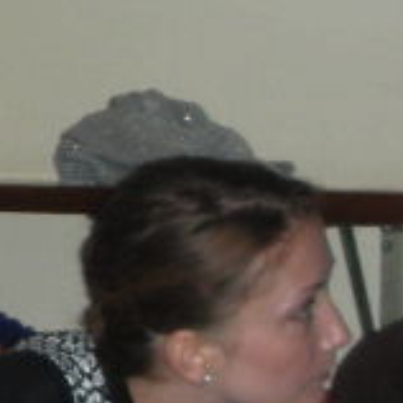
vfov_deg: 8.7
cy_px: 120
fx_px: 2634
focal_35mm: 200
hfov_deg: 8.6
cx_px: -143
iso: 101
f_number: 3
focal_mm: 5.8
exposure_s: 1/60.1
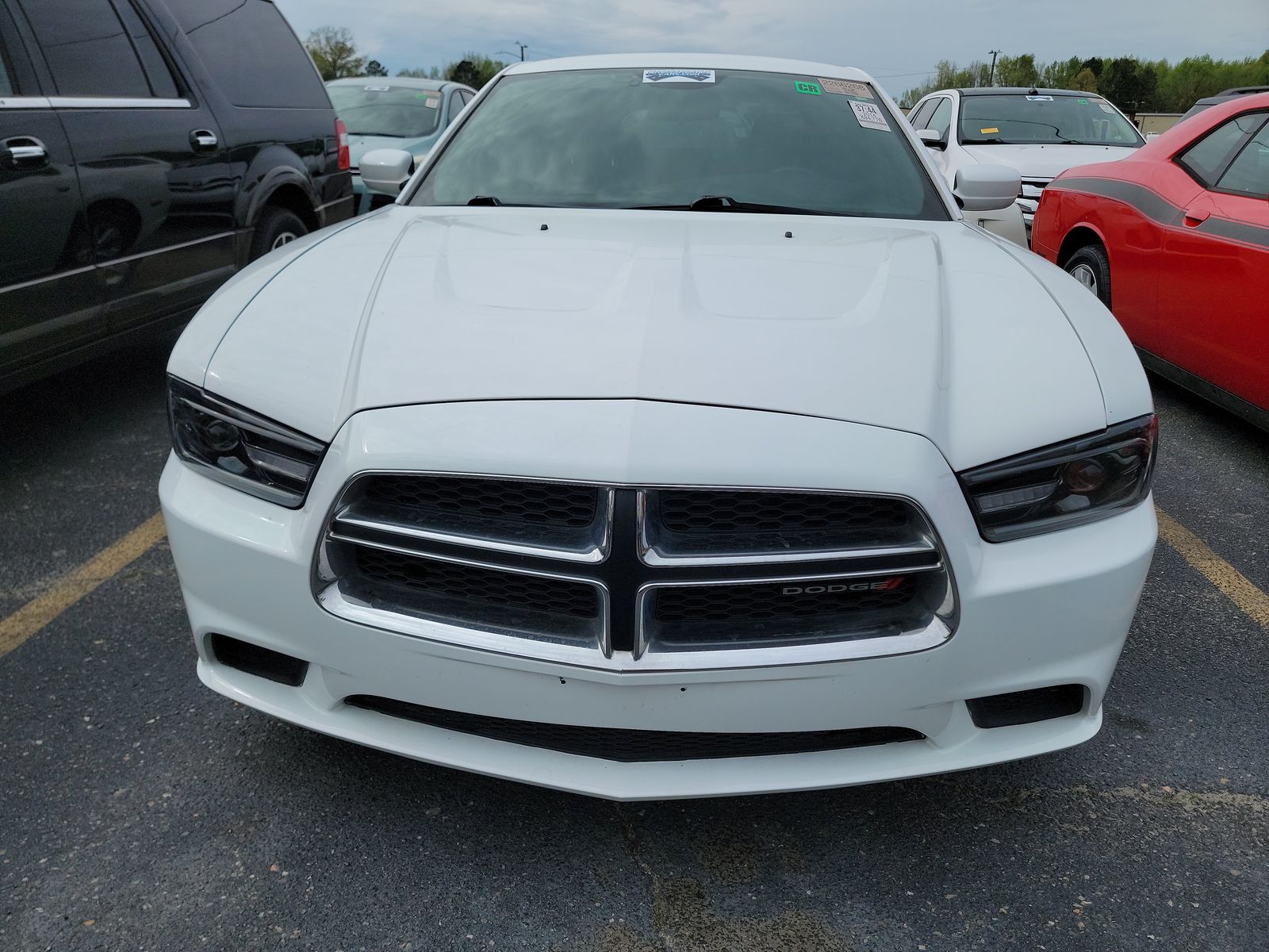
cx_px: 634
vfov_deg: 56.8
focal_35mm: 24
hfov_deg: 71.6
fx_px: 880
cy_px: 476
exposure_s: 1/1296
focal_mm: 6.7
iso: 50
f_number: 1.8
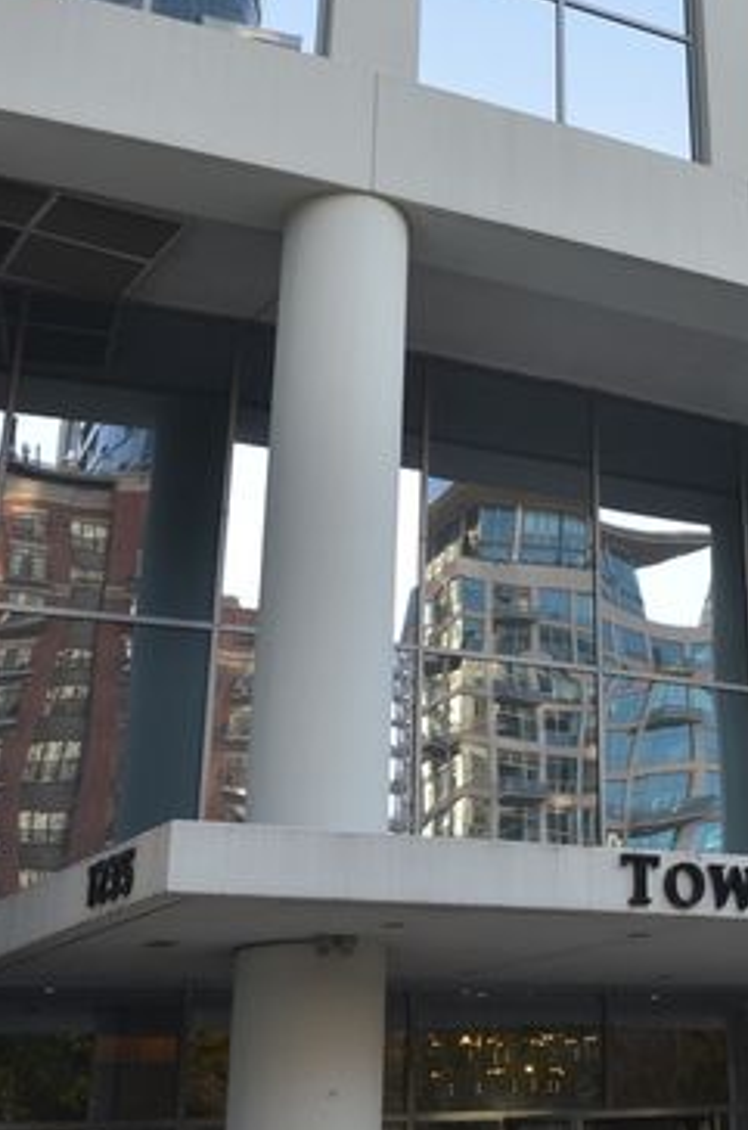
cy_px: 256
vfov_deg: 34.8
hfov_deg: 23.3
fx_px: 1754
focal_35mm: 56
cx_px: 708
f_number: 5.6
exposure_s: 1/125
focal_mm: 18
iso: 200
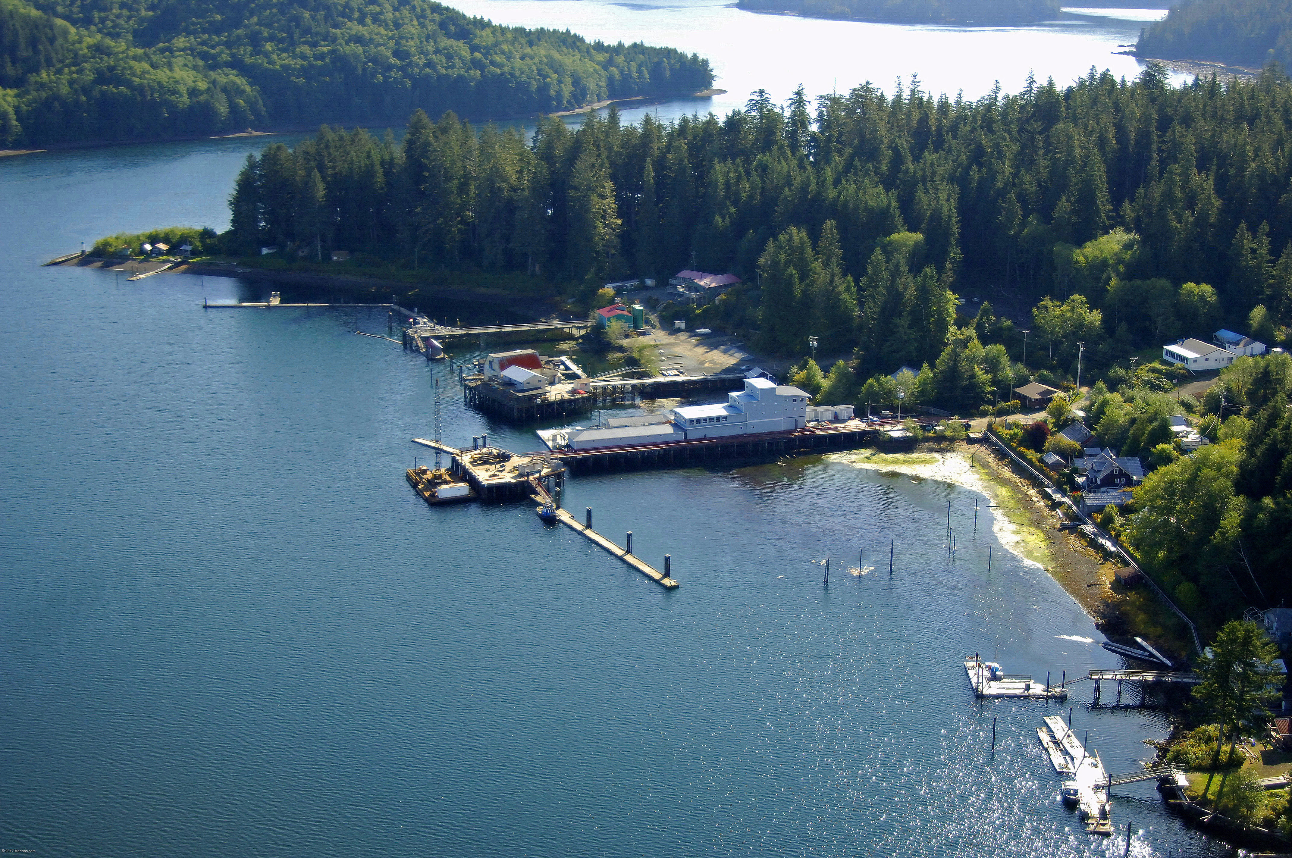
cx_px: 646
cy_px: 429
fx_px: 1828
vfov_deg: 26.4
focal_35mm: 51
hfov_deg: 38.9
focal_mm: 34
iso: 400
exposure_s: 1/1000
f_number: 4.2
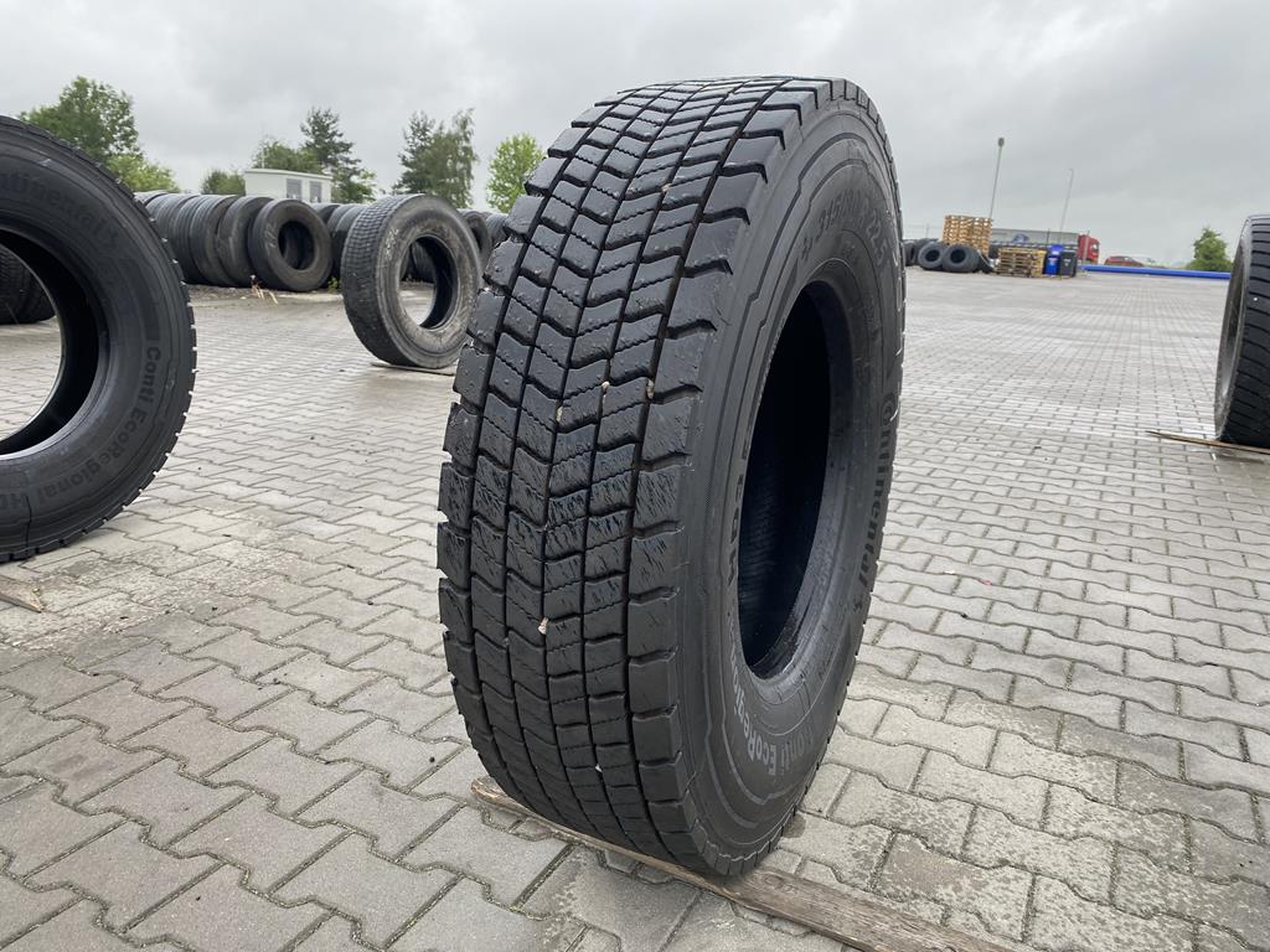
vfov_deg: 53.1
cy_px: 476
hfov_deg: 67.3
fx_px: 954
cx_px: 635
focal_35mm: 26
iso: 32
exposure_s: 1/126
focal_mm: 4.25
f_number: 1.8
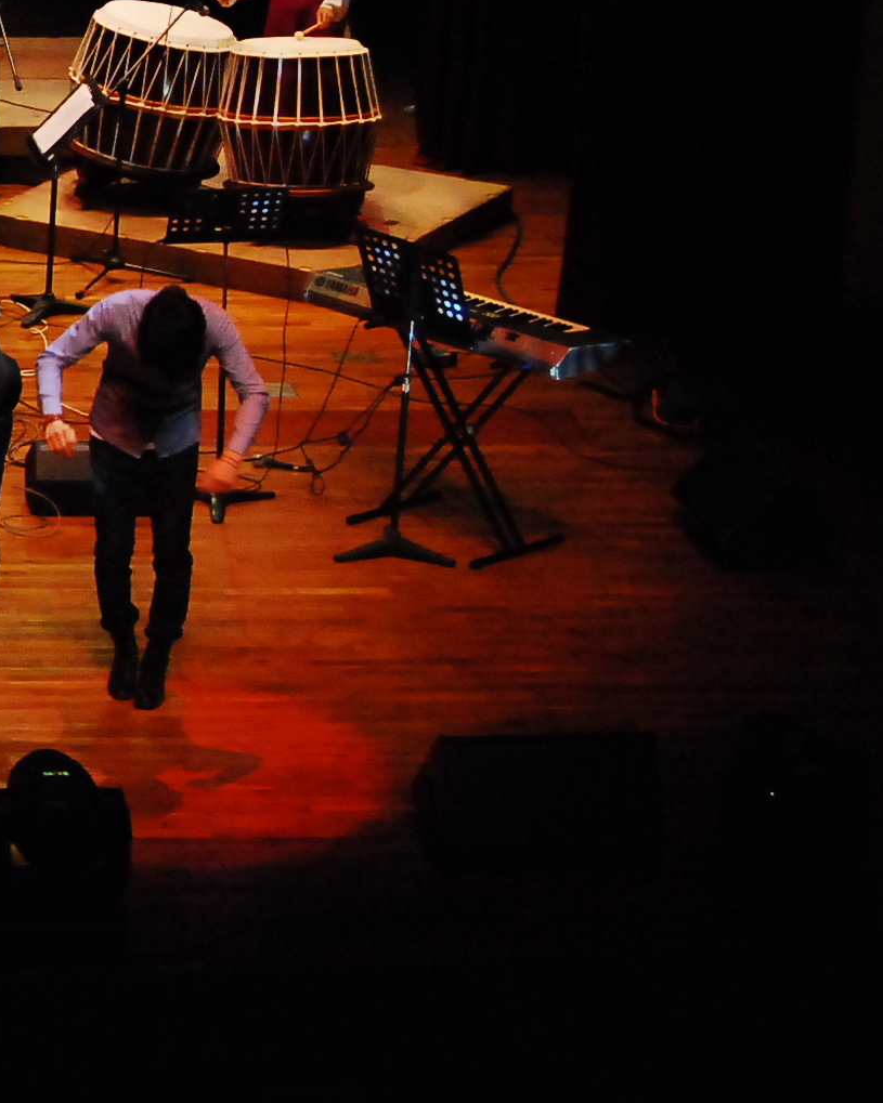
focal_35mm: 140
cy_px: 216
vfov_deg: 13.7
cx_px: -639
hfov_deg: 10.4
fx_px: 4585
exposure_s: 1/125
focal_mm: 35
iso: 1600
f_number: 5.6
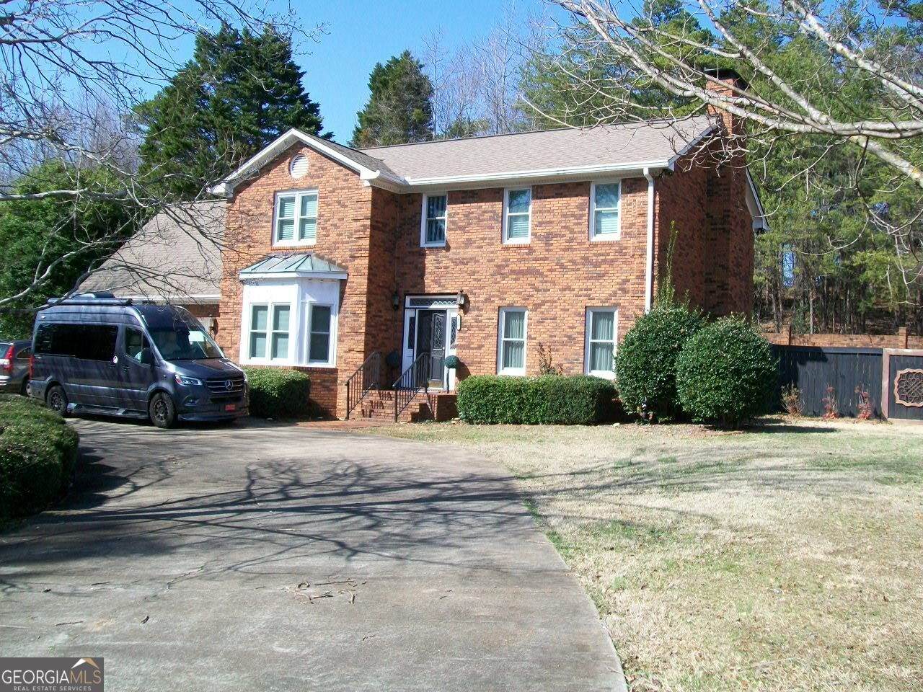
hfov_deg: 51.4
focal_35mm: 36
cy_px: 346
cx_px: 462
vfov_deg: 39.7
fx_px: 960
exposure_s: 1/640
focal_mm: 6
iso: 64
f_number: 2.7
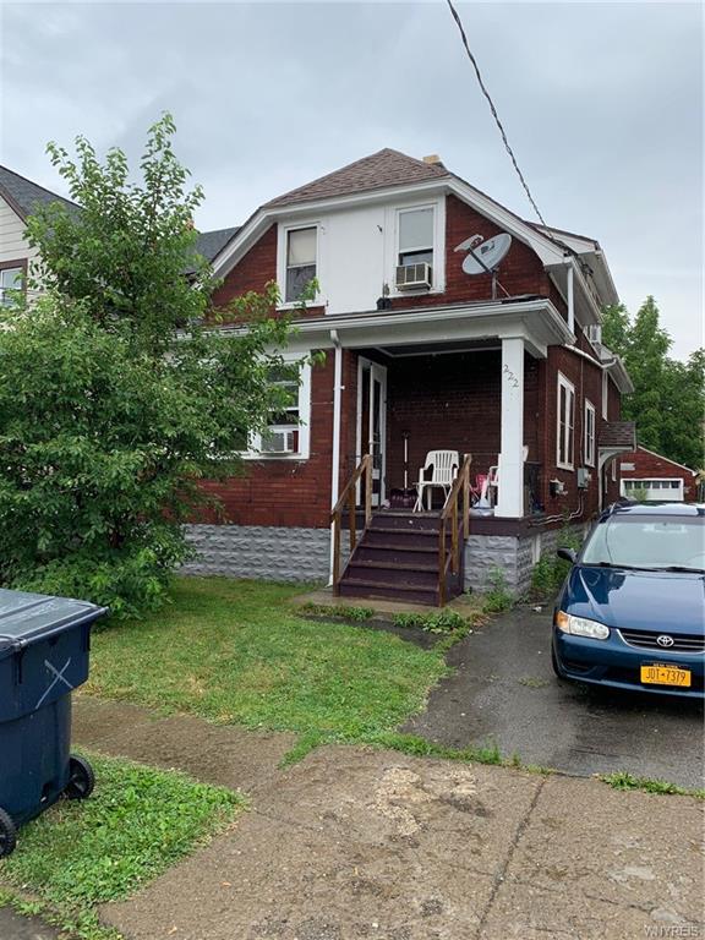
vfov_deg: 67.3
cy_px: 470
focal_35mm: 26
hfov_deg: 53.1
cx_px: 352
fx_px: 706
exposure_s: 1/1136
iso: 25
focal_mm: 4.25
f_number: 1.8
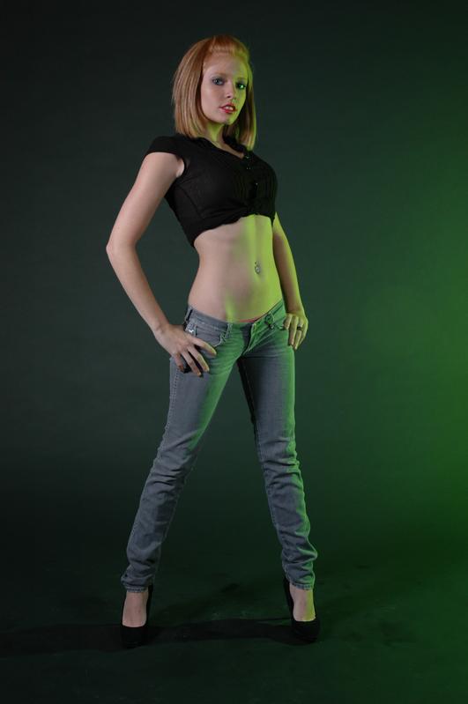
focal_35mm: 51
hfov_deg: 26.4
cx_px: 234
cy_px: 352
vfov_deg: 38.9
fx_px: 997
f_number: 5
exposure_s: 1/640
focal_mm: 34
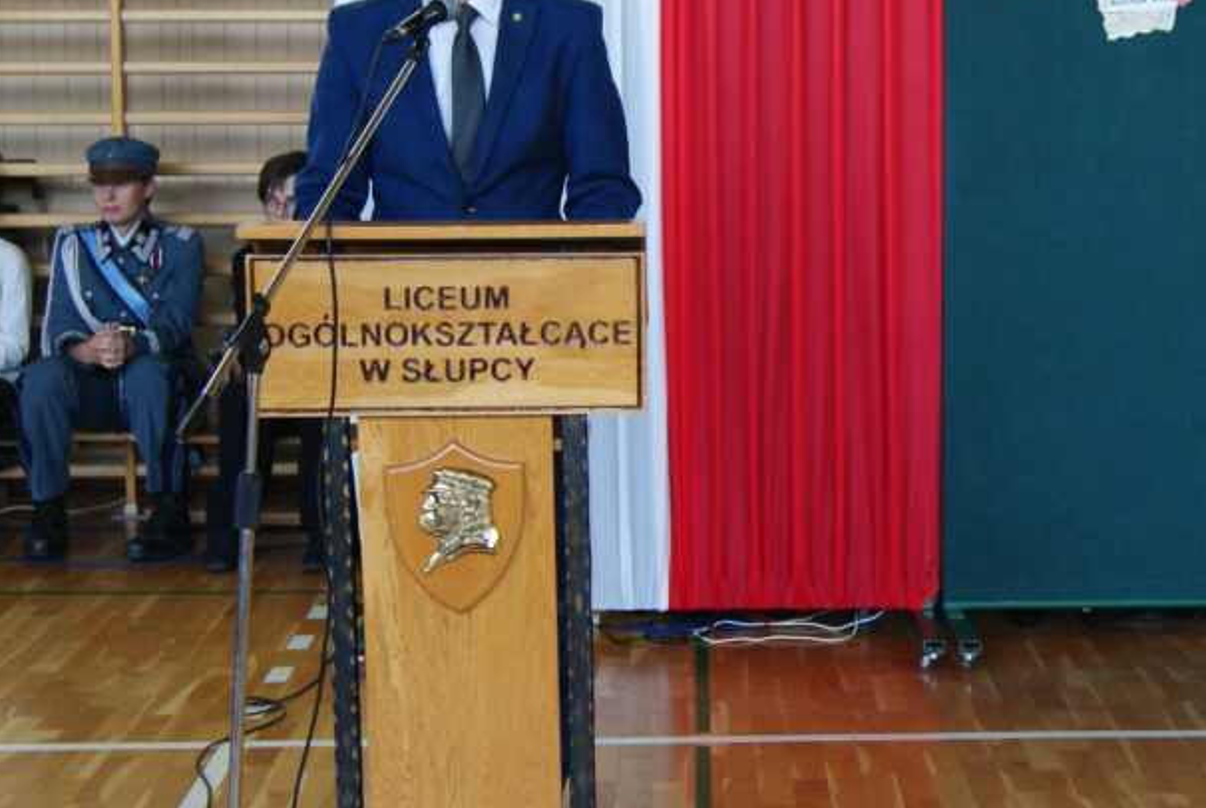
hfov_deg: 26.3
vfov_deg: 18.0
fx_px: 2550
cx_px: 892
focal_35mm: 76
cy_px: 345
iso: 400
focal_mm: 30
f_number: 4.5
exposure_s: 1/50
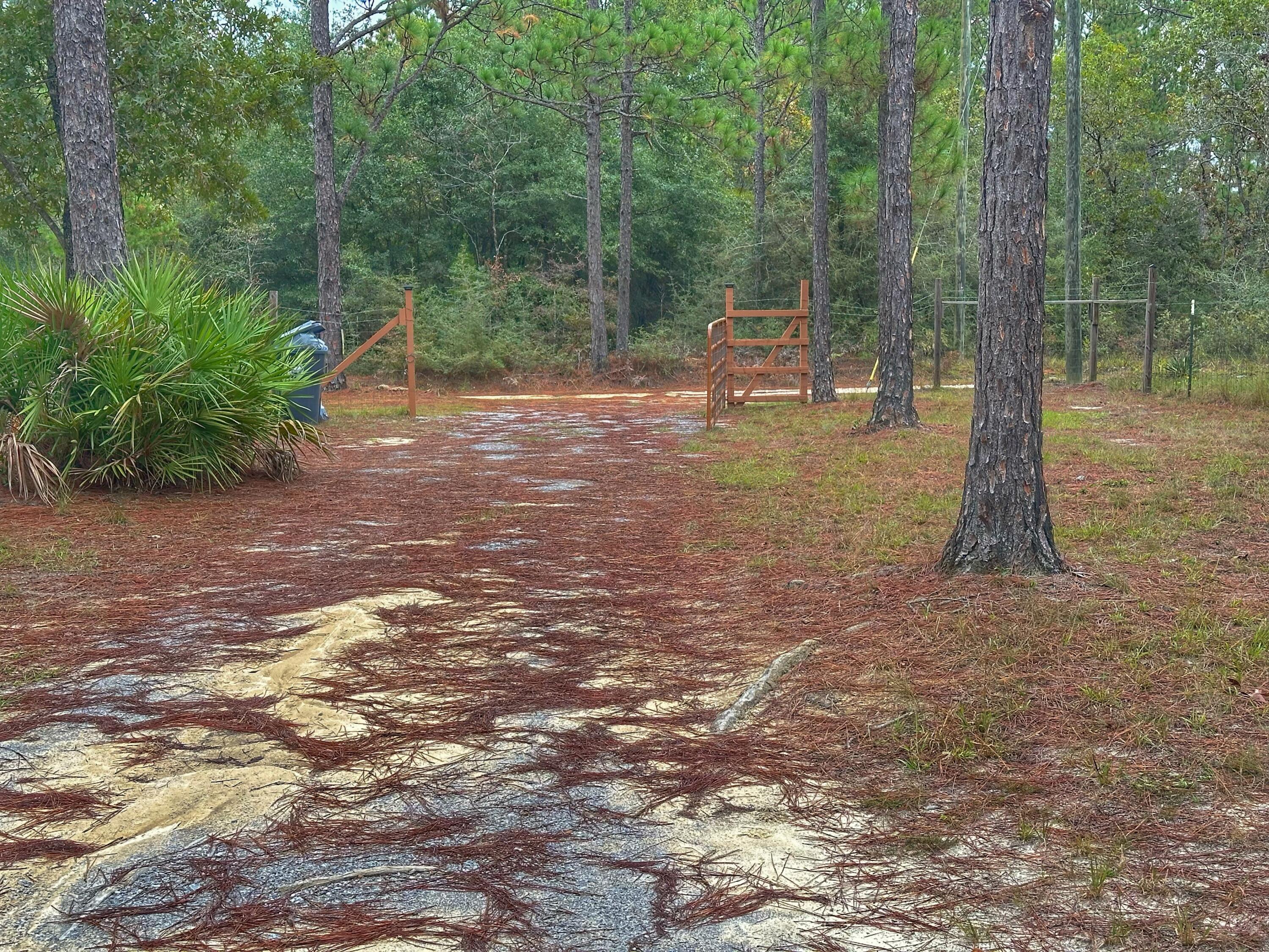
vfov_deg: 30.3
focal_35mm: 48
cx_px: 634
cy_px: 476
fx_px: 1760
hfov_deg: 39.7
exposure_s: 1/345
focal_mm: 6.86
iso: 64
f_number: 1.78
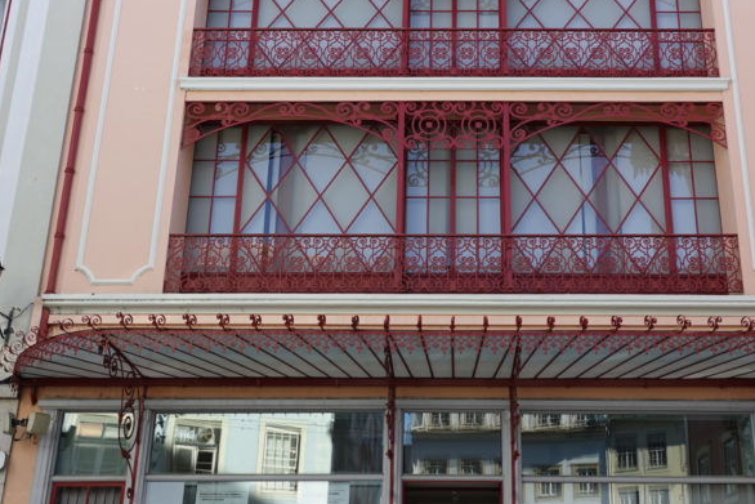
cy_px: 232
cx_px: 451
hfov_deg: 45.2
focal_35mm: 43
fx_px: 902
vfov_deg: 31.2
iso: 100
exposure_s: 1/250
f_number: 3.5
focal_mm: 12.96
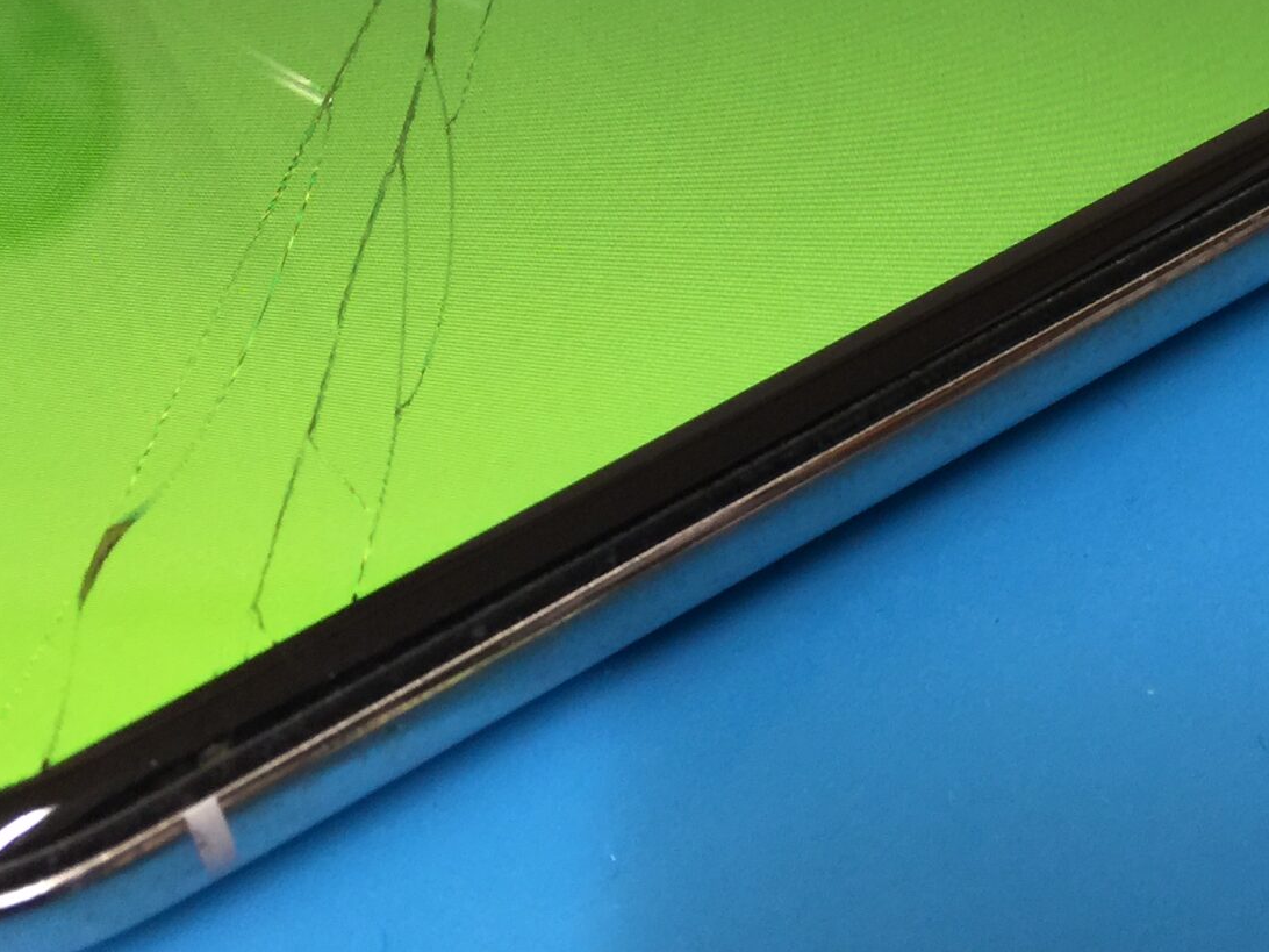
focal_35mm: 68
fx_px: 2493
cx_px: 795
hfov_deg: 28.5
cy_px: -144
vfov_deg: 20.4
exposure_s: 1/15
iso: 50
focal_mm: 4.15
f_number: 2.2
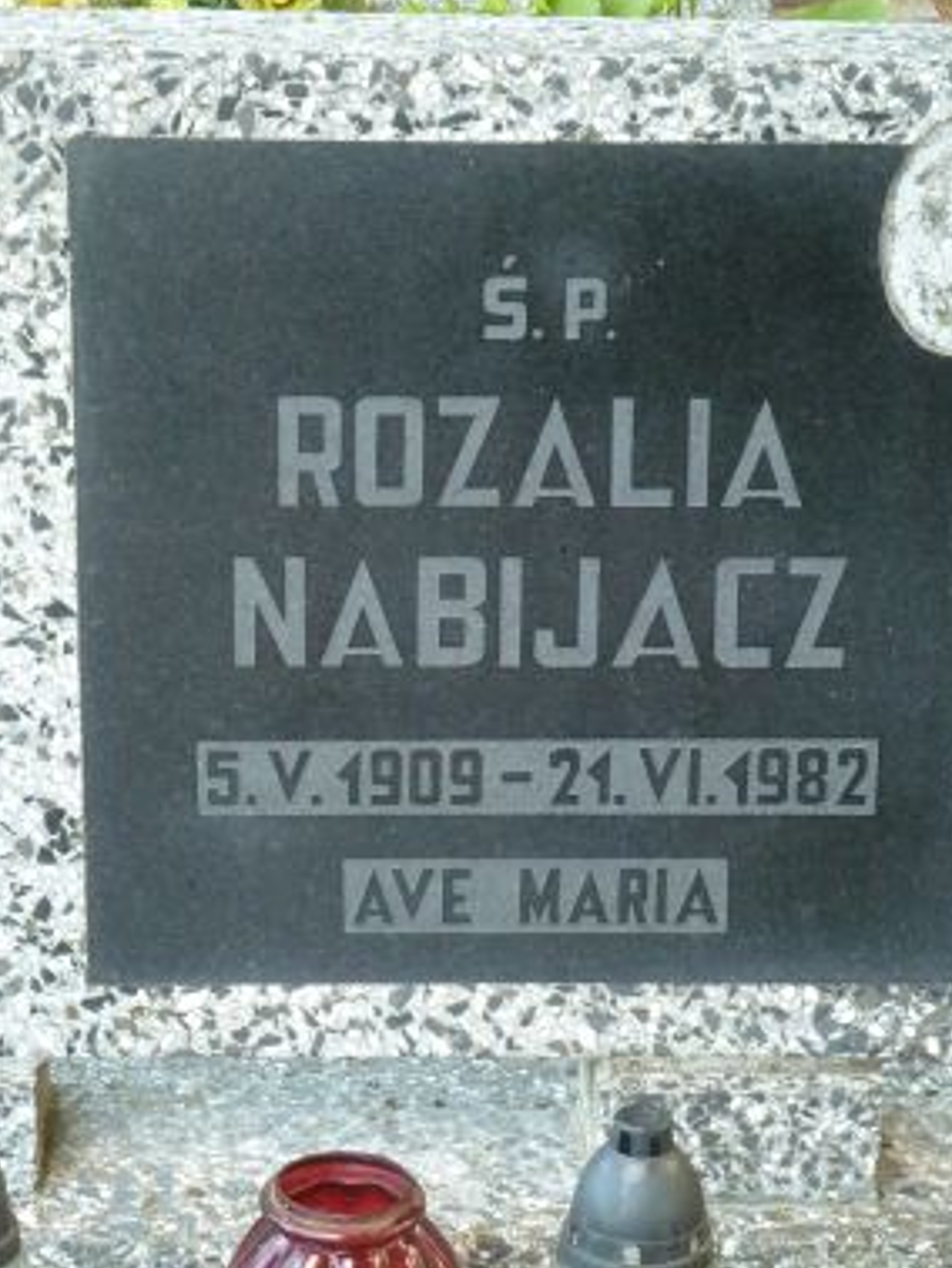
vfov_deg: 14.9
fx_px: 4835
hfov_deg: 11.2
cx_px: 520
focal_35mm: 132
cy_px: 681
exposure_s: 1/50
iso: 400
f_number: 4.3
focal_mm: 17
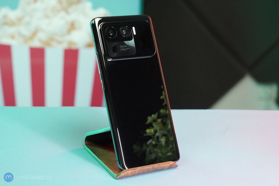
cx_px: 140
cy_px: 93
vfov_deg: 19.4
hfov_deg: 28.9
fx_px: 542
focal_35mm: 70
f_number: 8
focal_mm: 70
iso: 5000
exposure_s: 1/200
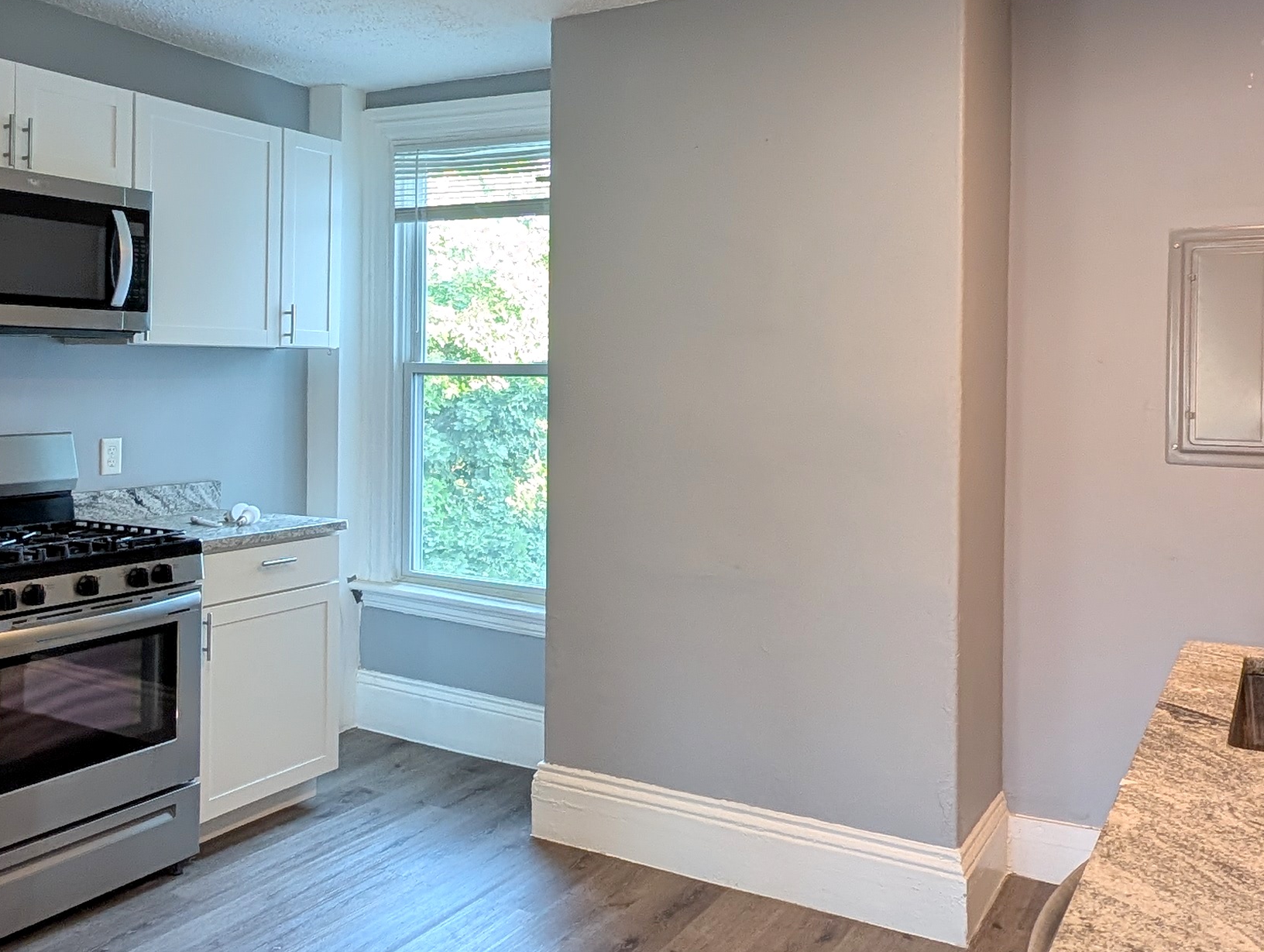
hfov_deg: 59.8
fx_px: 1097
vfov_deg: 46.6
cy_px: 375
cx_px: 582
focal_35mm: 30
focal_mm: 2.23
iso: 107
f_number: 1.95
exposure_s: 1/40
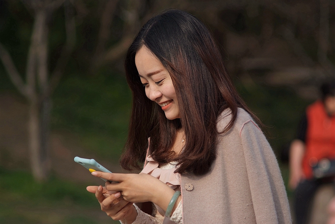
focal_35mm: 218
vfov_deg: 6.3
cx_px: 168
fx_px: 2031
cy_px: 112
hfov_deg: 9.4
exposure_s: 1/1600
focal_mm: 145
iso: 250
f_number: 4
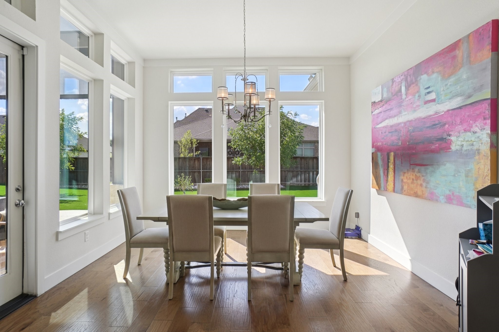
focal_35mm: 18
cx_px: 250
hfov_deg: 90.0
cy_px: 166
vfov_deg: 67.4
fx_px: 249
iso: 400
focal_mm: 12
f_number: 8
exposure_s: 1/320
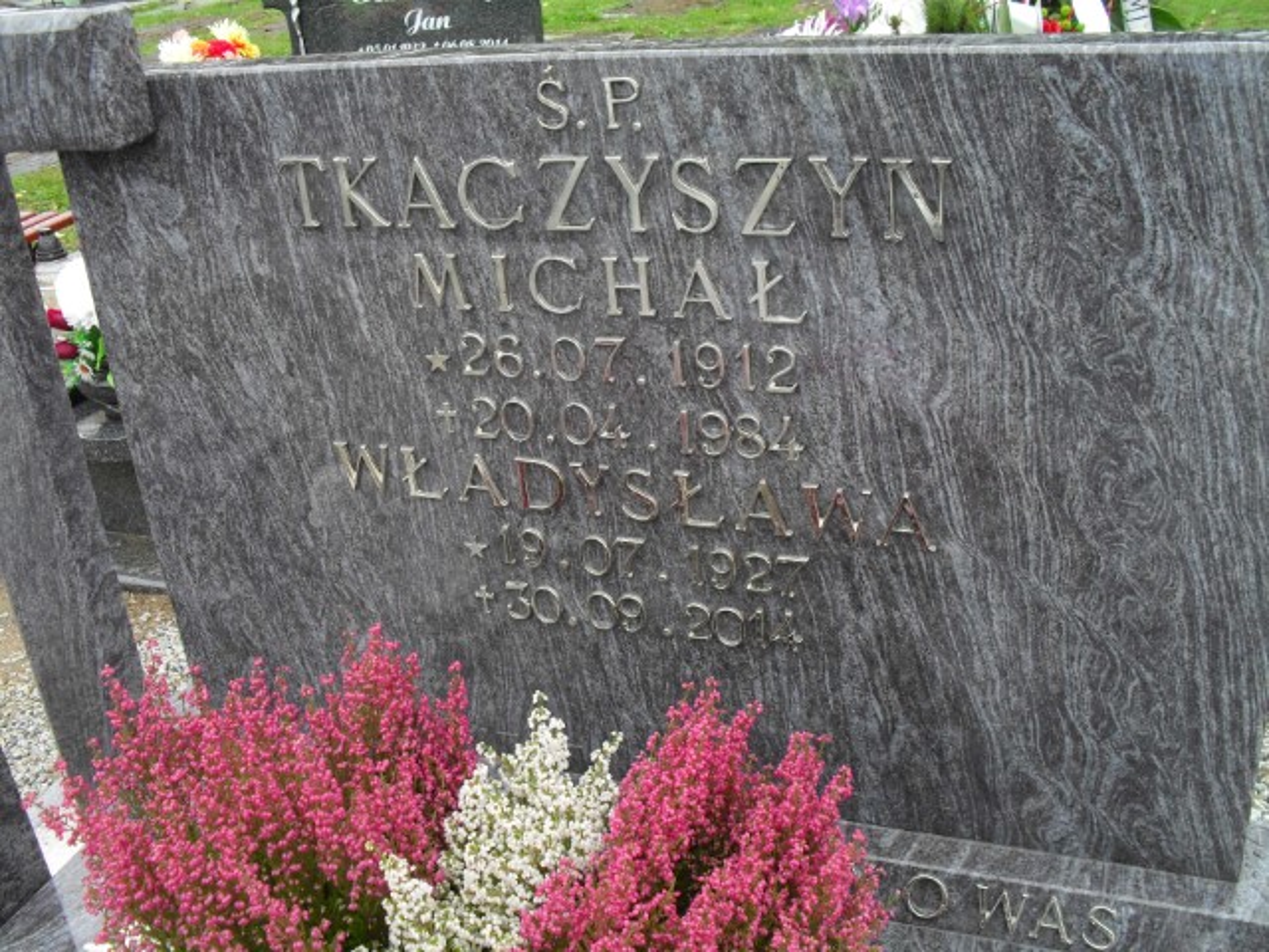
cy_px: 476
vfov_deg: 40.7
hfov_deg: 52.6
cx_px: 634
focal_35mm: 35
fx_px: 1283
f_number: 3.2
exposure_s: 1/45
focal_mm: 6.3
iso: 100
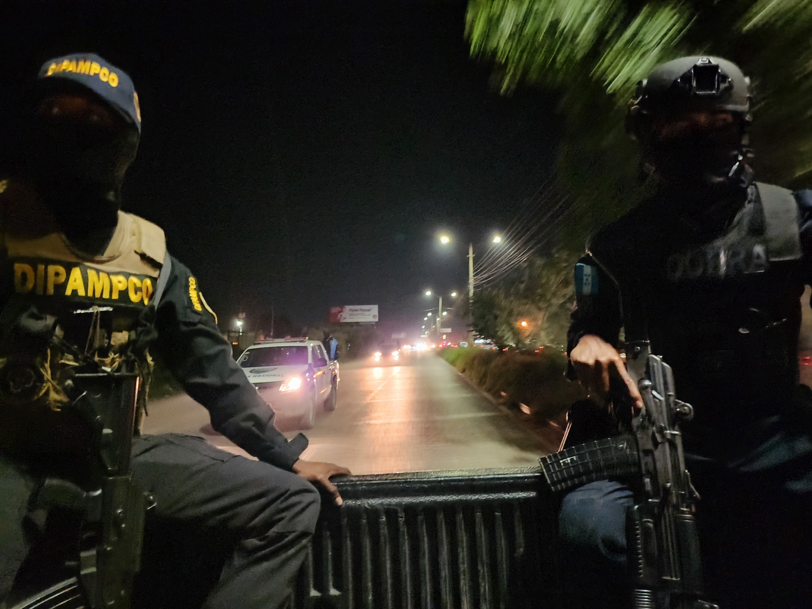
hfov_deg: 73.9
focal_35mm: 23
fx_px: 540
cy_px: 304
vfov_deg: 58.9
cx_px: 406
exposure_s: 1/24
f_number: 1.8
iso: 1000
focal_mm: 6.4
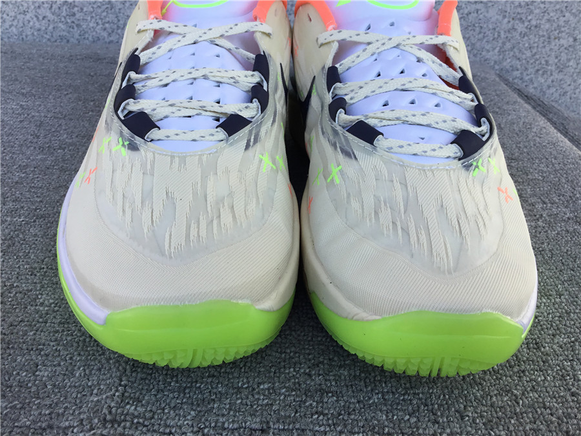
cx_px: 290
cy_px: 218
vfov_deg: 45.4
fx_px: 520
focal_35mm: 31
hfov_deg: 58.4
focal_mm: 3.3
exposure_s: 1/460
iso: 25
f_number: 2.4
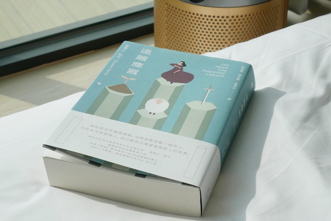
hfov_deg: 30.5
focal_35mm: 66
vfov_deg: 20.6
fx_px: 607
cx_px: 166
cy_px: 110
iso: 200
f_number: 9
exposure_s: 1/320
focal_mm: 32
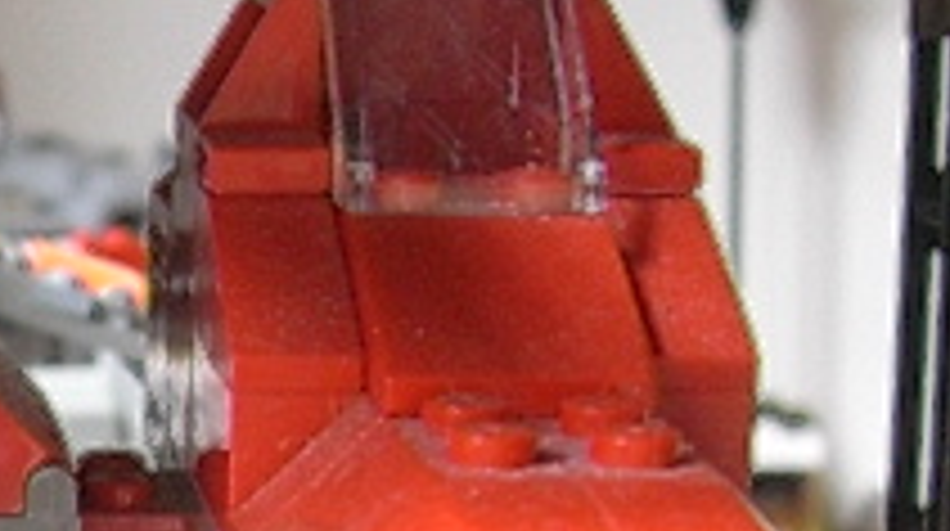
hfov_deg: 14.0
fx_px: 3748
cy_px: 572
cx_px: -198
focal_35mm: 149
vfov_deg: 8.1
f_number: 2.9
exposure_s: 1/10.6
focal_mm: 6.7
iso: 70
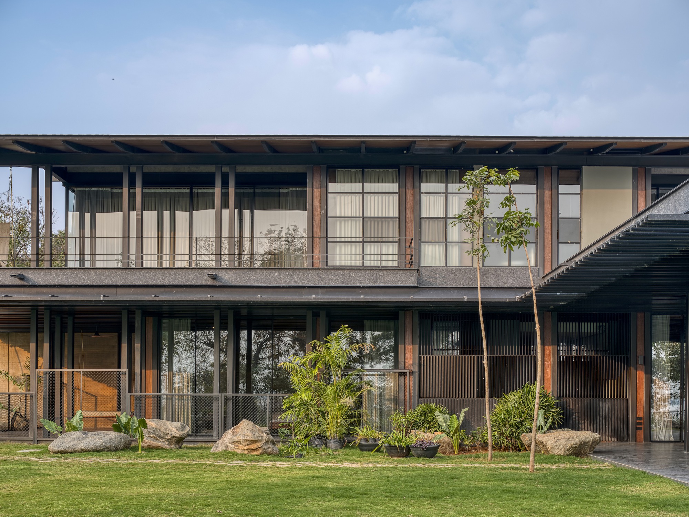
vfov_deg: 36.0
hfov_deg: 46.8
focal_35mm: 40
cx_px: 344
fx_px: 796
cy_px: 258
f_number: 10
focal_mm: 50
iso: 200
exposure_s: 1/30
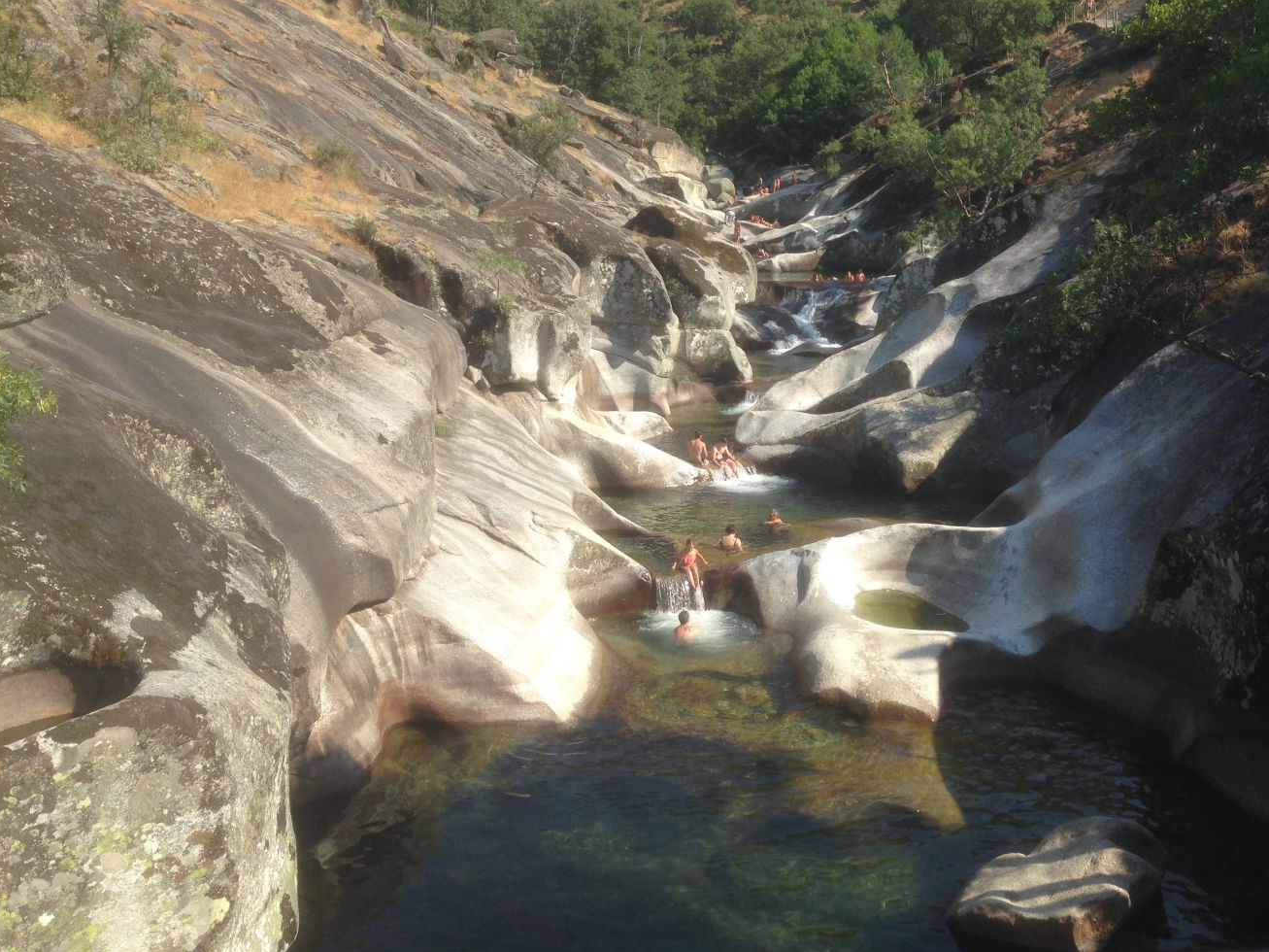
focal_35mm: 37
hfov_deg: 50.0
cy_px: 424
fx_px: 1356
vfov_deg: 38.6
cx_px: 707
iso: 50
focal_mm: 4.12
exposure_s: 1/919
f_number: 2.4
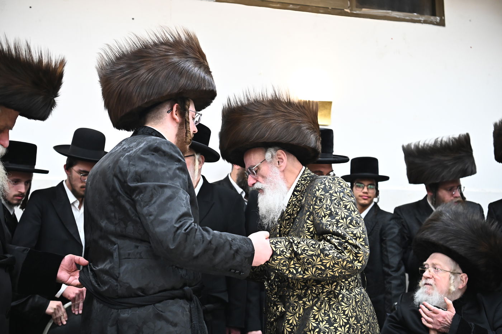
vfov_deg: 28.0
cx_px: 251
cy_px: 167
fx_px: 669
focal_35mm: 48
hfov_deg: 41.1
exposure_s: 1/200
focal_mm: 48
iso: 2500
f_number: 3.5
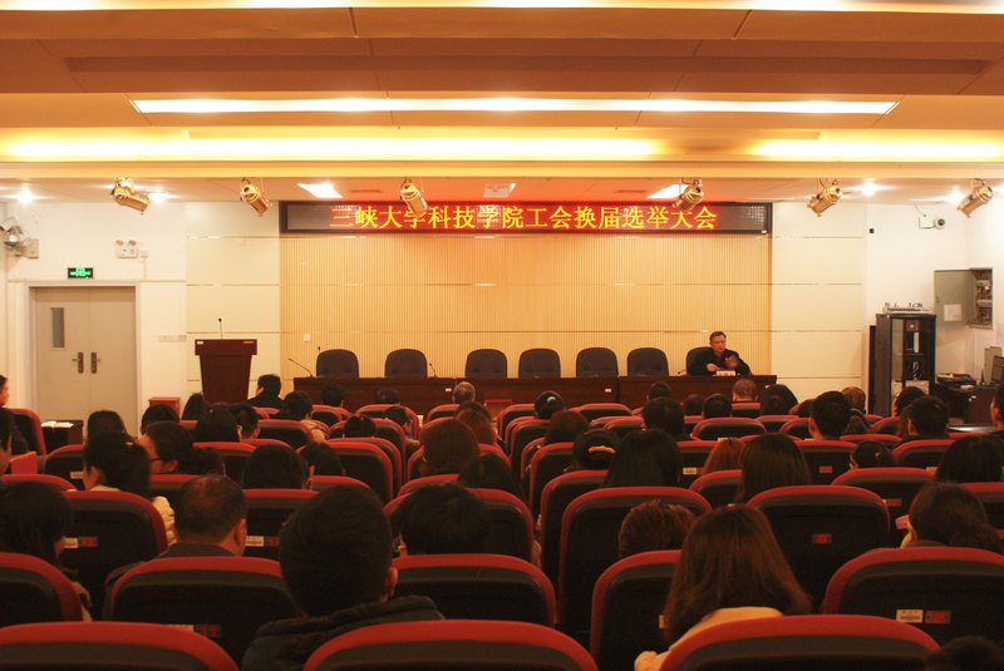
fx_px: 1172
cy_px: 336
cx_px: 502
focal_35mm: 42
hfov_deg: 46.4
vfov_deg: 32.0
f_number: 9
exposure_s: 1/10
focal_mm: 28
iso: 400
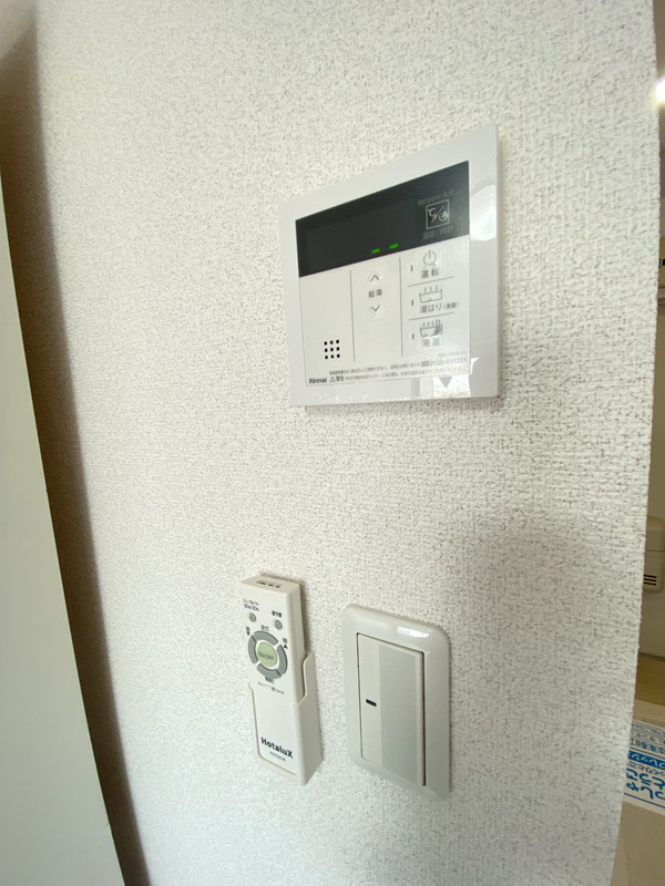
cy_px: 443
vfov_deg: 106.2
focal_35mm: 13
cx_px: 332
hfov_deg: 89.9
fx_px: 333
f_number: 2.4
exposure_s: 1/100
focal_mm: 1.54
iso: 100
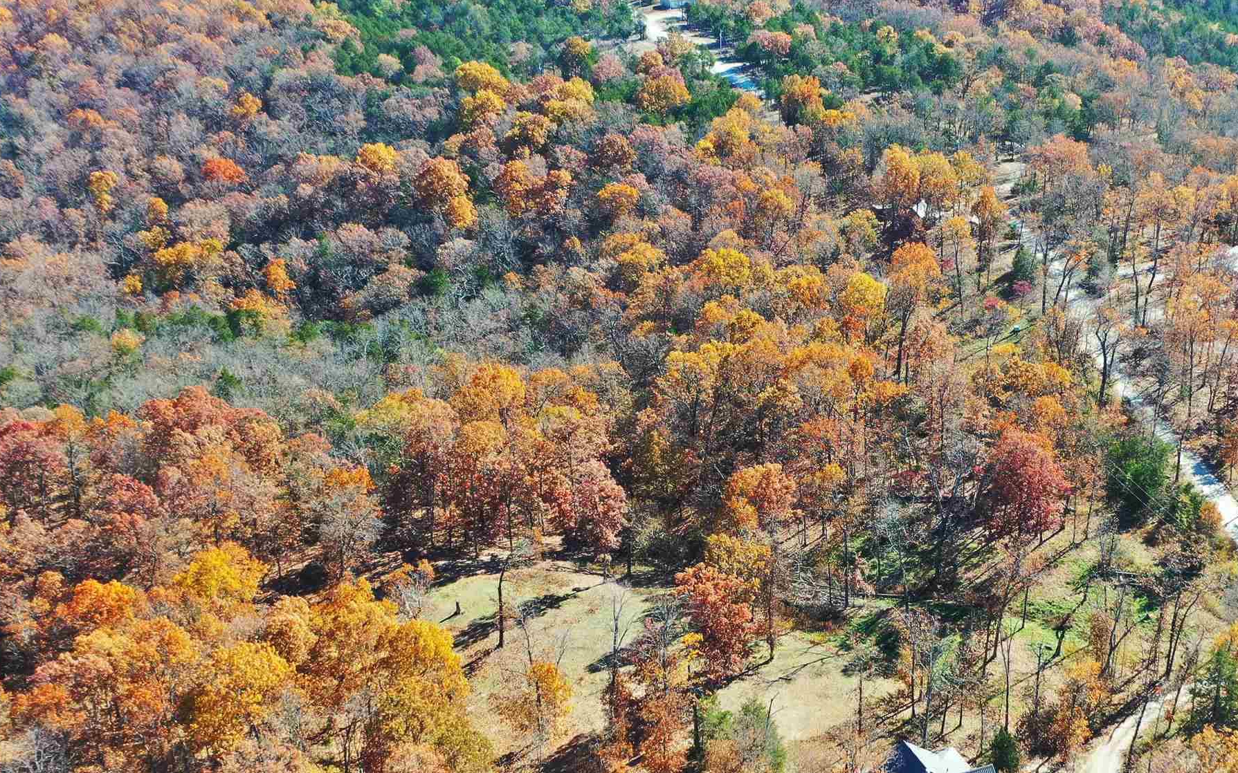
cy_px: 496
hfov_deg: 40.3
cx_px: 876
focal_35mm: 49
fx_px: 1653
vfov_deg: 26.2
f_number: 2.8
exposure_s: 1/500
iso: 100
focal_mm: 10.26
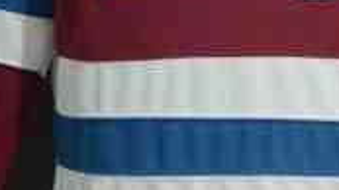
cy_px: -96
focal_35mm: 247
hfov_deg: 8.6
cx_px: 492
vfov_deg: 4.9
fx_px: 2219
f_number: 4.2
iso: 4000
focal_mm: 34
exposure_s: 1/25
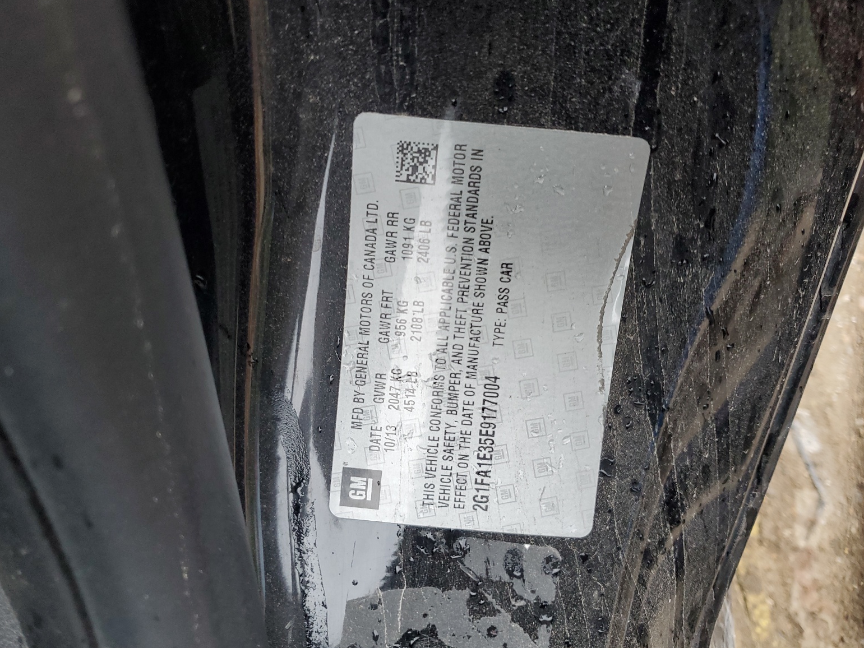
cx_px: 437
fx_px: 674
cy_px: 320
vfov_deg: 51.4
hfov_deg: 65.3
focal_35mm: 27
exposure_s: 1/60.2
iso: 64
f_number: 1.5
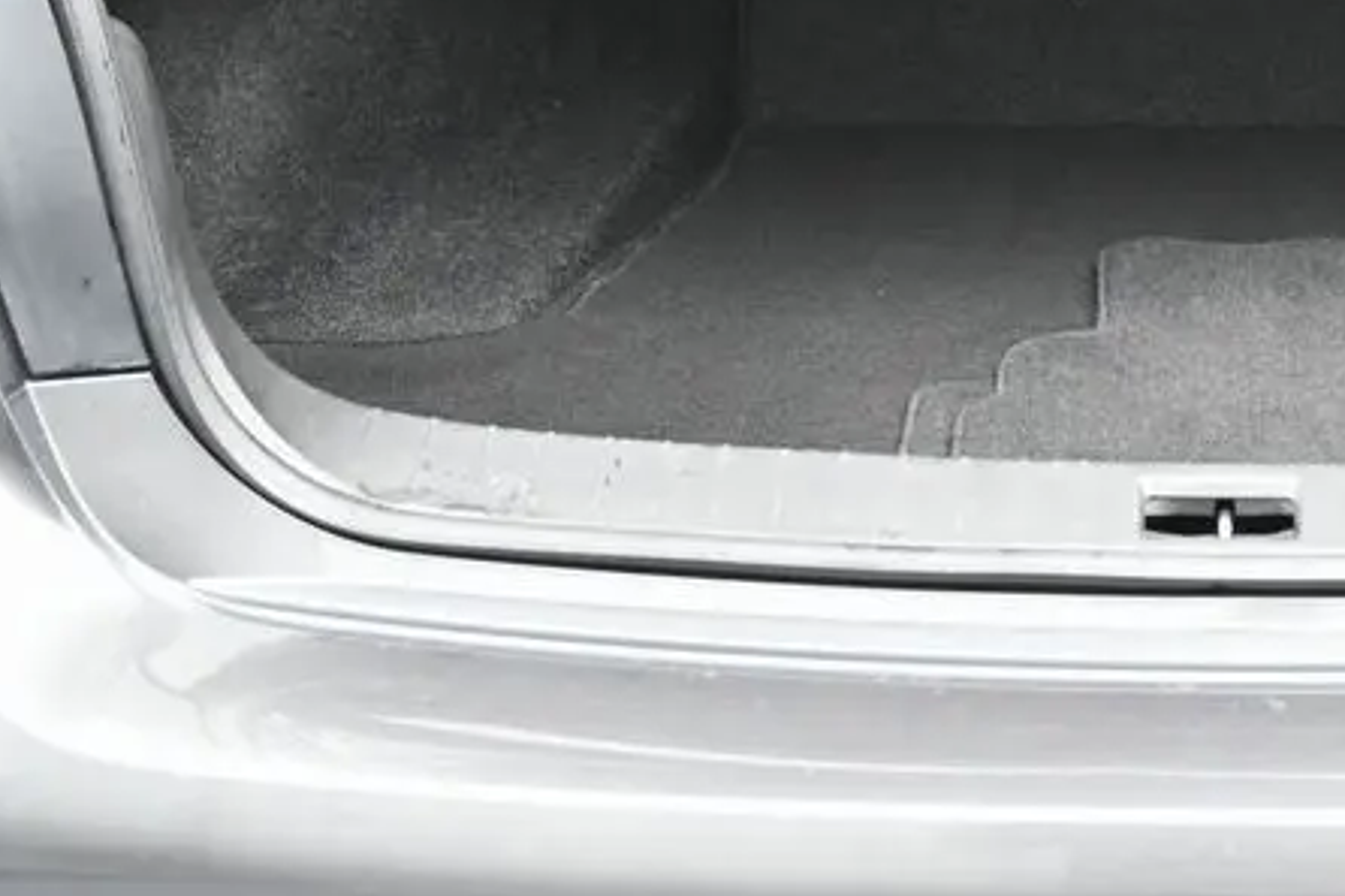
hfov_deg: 23.0
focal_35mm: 86
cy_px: 74
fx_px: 3217
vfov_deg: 15.6
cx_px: 1230
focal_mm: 25
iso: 3200
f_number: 4.2
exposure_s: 1/125
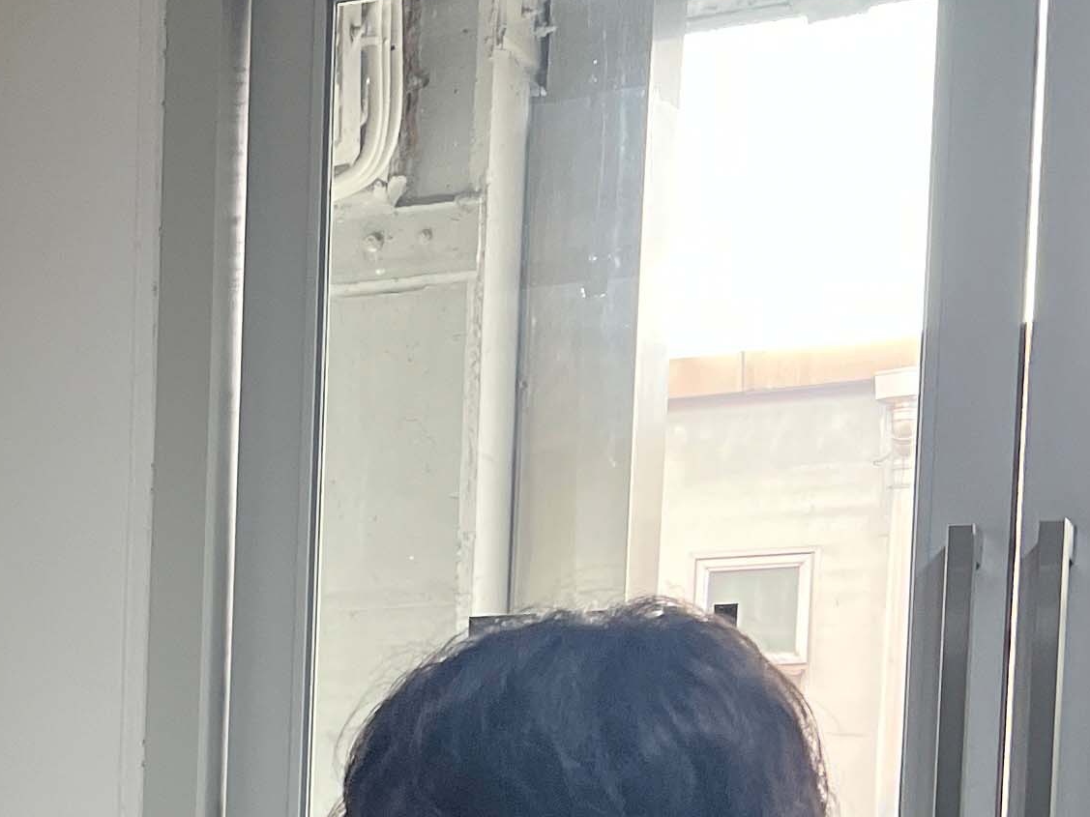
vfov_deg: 14.9
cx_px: -522
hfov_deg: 18.7
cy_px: 1157
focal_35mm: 93
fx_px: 2928
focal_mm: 5.7
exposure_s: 1/121
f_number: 1.5
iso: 125
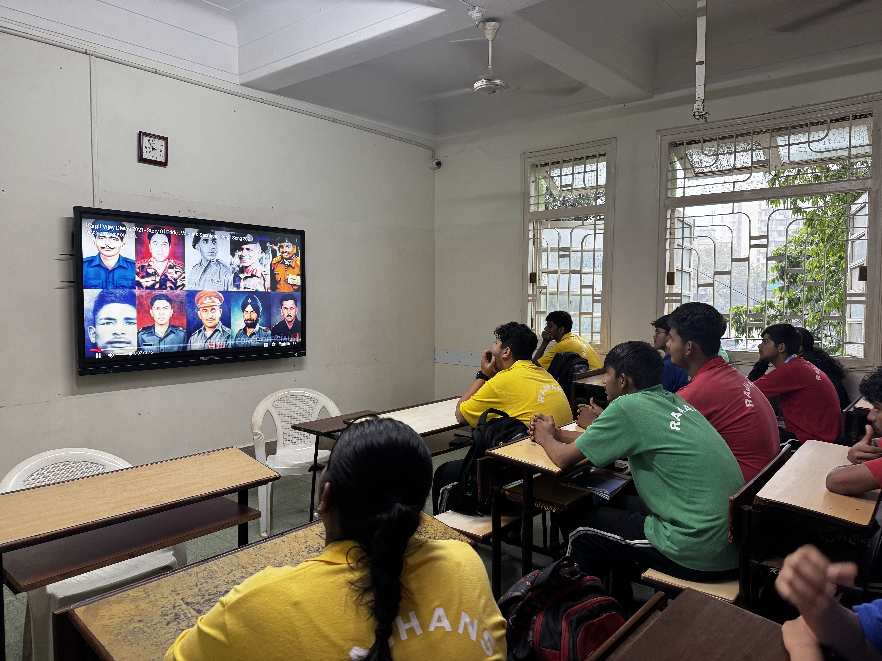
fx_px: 612
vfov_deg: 56.8
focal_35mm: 24
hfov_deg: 71.6
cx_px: 441
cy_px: 330
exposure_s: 1/50
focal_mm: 6.76
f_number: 1.78
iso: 250
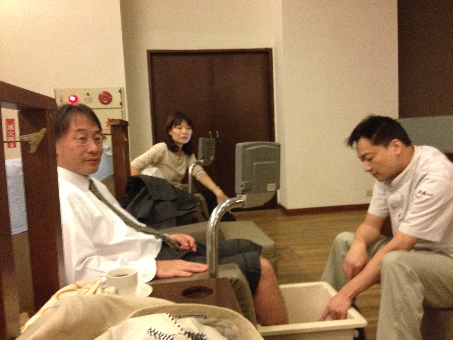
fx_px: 458
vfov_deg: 40.7
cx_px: 226
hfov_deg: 52.6
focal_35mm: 35
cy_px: 170
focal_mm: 4.28
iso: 500
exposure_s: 1/15
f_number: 2.4
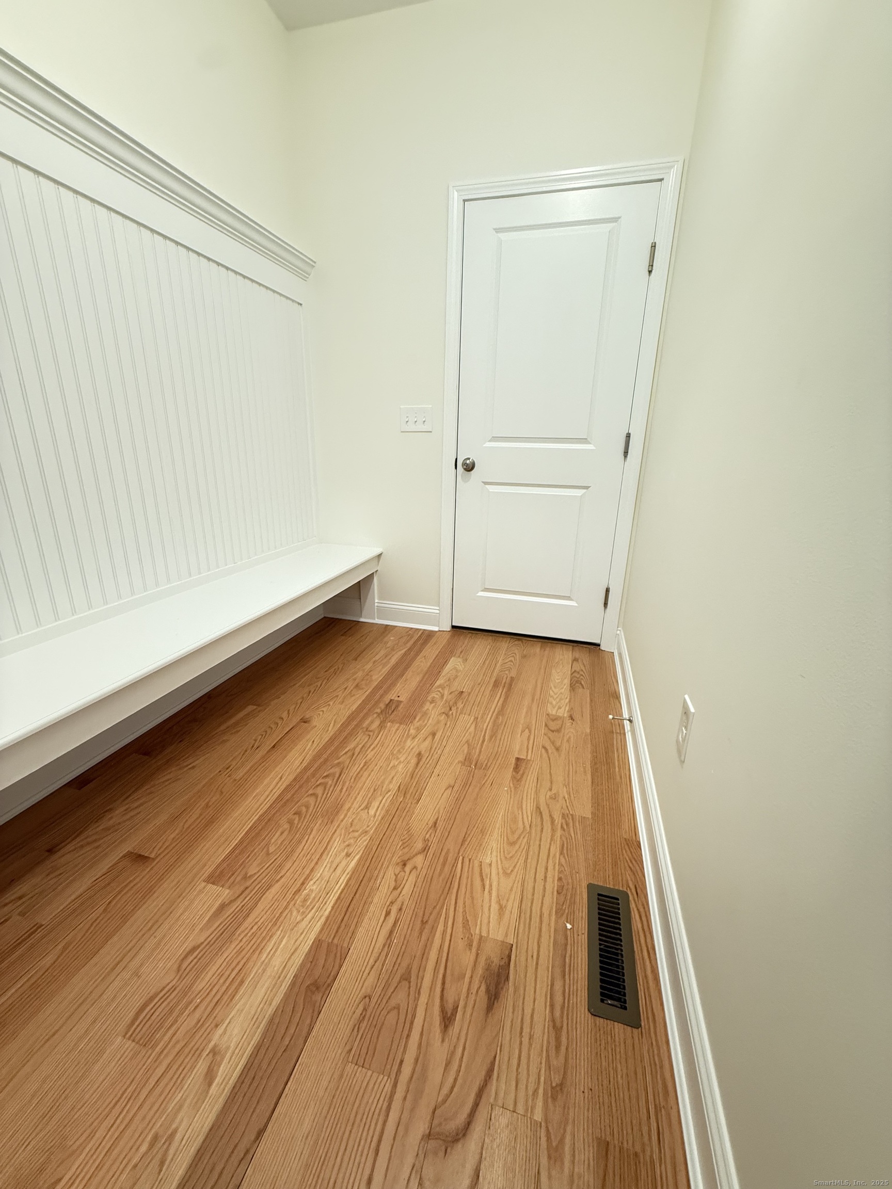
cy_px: 594
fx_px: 481
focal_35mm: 14
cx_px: 446
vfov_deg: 102.1
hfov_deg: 85.7
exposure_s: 1/60
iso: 400
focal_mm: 2.22
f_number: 2.2
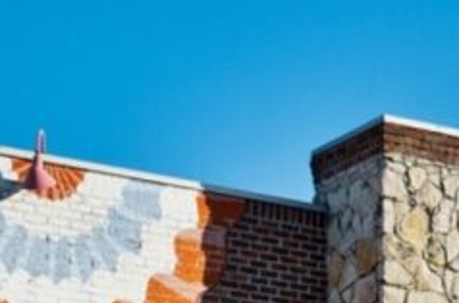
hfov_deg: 11.6
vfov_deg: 7.9
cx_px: 710
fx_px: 2155
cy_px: 448
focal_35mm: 170
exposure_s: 1/320
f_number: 10
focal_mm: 35
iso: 100
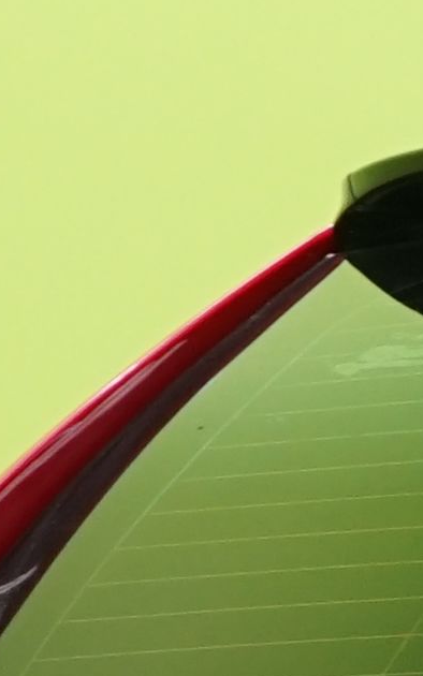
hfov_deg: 2.4
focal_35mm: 534
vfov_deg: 3.9
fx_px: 9845
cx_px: 2026
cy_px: 1060
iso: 800
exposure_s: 1/50
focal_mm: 55
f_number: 5.6
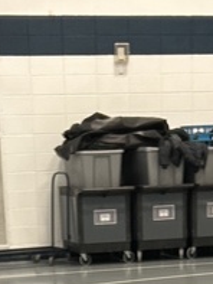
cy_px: 647
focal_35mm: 135
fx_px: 1106
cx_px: 137
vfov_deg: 12.1
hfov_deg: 11.0
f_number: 1.5
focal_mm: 5.7
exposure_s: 1/60
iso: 125
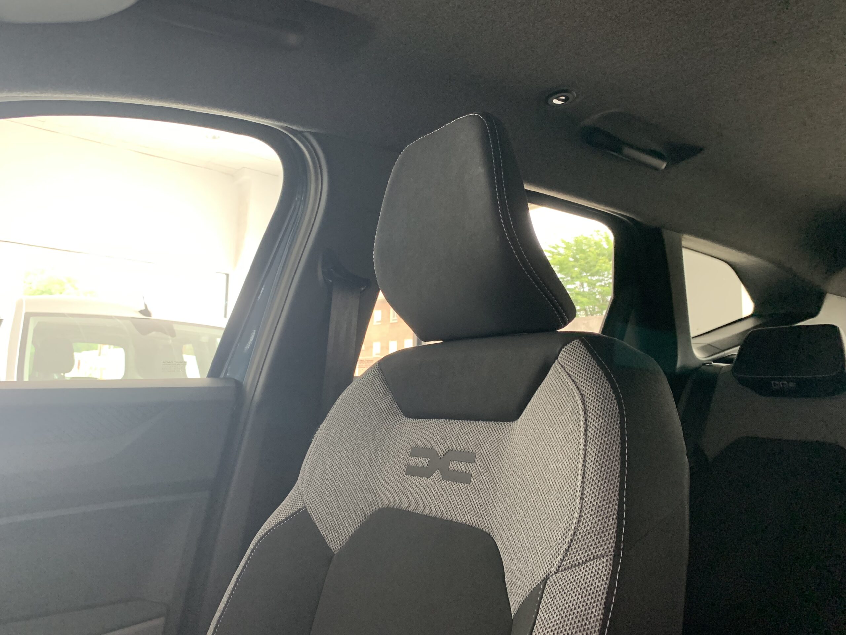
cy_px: 318
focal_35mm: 26
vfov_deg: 53.1
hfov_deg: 67.3
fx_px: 635
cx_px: 423
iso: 200
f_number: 1.8
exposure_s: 1/60
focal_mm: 4.25
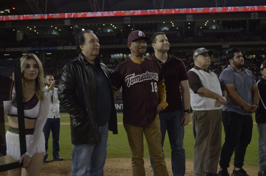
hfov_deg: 37.9
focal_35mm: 52
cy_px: 88
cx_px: 133
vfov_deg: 25.6
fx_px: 387
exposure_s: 1/160
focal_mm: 35
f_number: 5
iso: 800
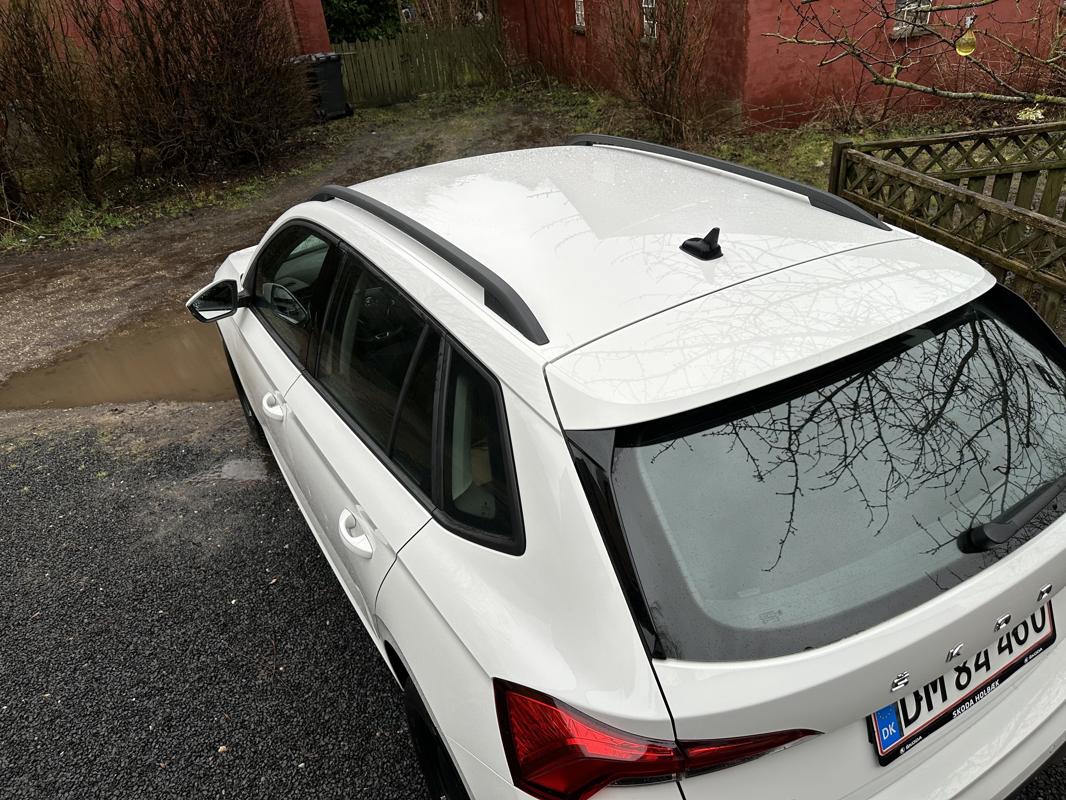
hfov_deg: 71.6
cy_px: 400
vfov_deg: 56.8
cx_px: 533
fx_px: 739
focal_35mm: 24
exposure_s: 1/426
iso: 80
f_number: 1.78
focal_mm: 6.86
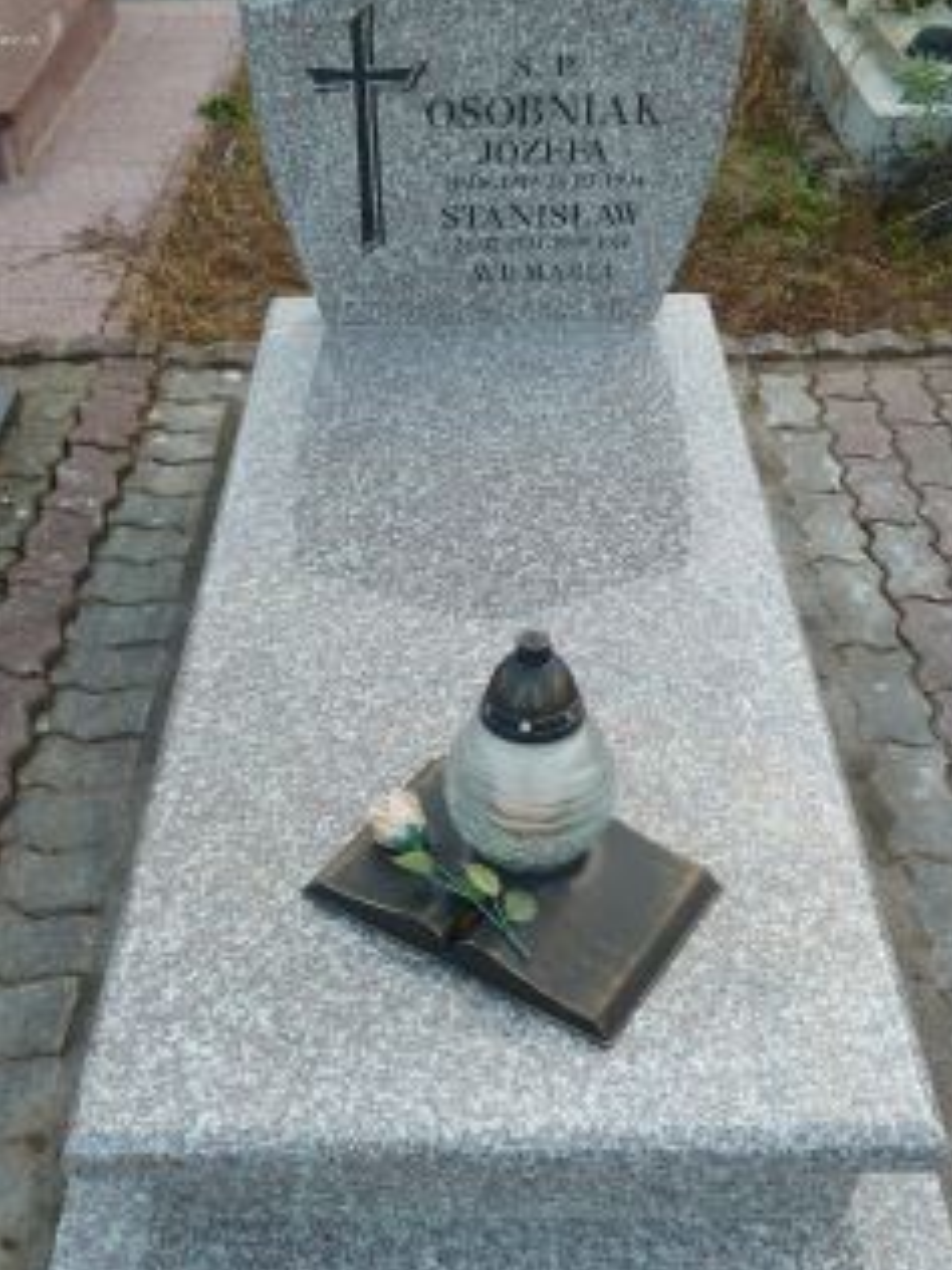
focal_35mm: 38
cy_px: 735
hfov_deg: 37.7
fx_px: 1393
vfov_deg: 48.8
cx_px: 458
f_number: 3.3
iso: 80
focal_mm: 4.1
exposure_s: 1/50
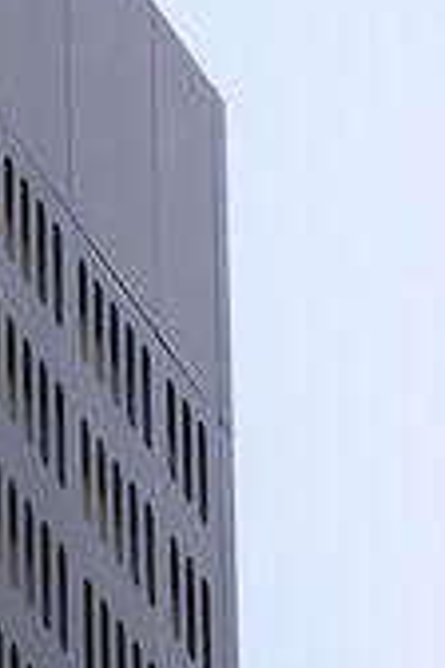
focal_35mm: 641
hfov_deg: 2.1
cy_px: 473
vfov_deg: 3.2
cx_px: -266
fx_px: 11884
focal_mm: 120
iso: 100
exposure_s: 1/500
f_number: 6.3
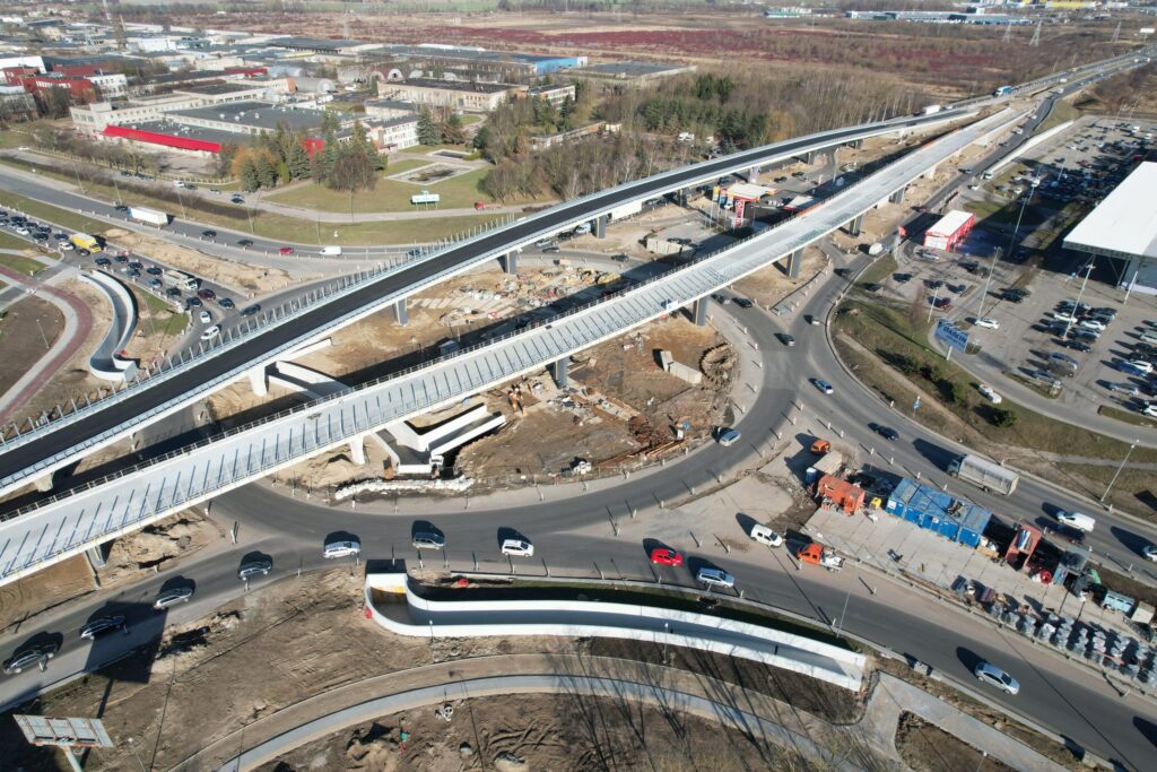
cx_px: 578
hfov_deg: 78.6
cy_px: 386
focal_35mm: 22
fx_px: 707
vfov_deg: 57.2
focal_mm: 8.38
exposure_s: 1/2000
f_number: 2.8
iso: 150
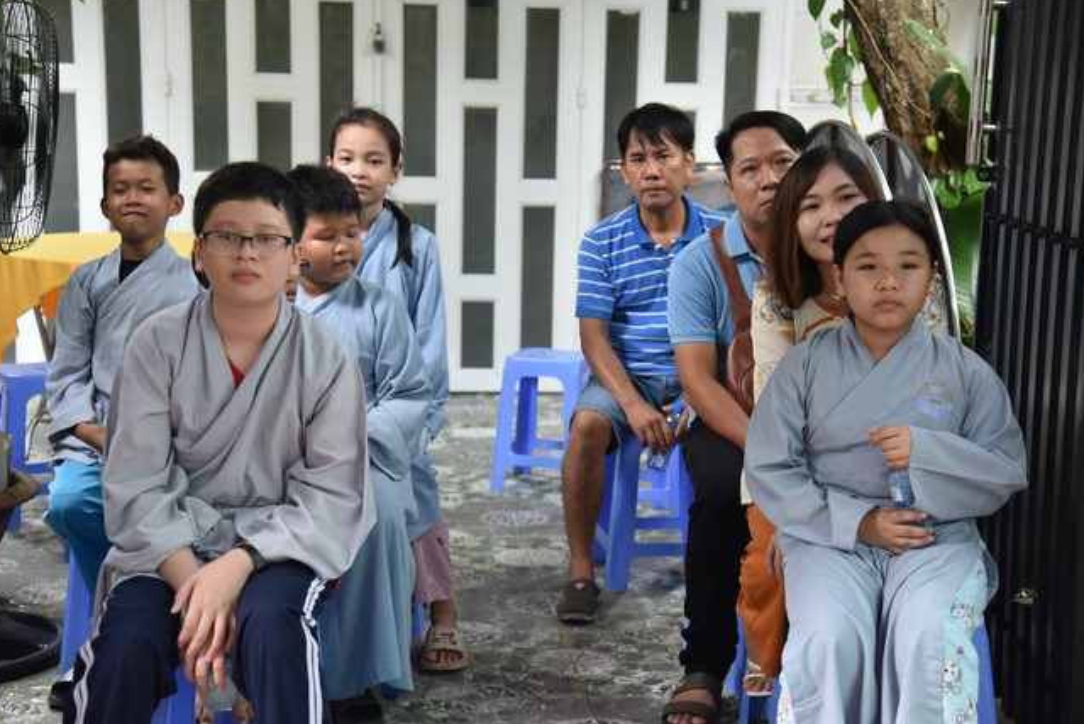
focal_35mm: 66
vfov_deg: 20.6
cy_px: 361
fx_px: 1988
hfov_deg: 30.5
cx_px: 539
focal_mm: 65
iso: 1100
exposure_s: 1/125
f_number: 4
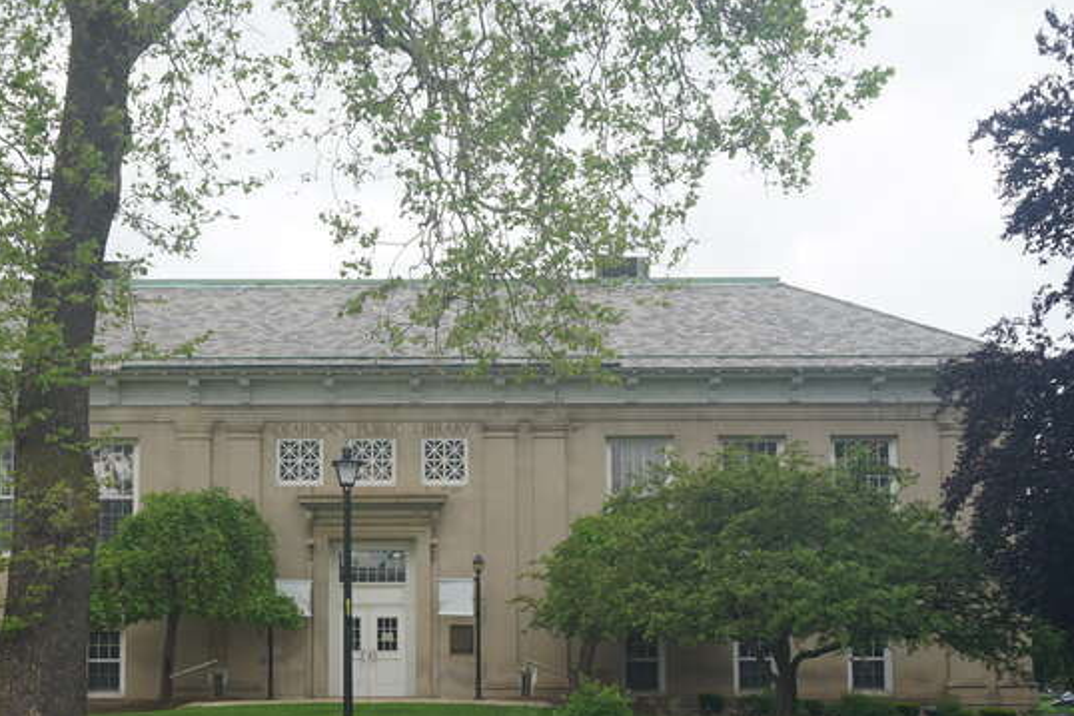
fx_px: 1663
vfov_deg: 24.1
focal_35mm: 56
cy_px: 508
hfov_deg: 35.5
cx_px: 377
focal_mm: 25
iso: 100
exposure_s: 1/100
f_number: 8
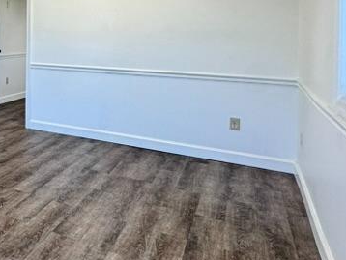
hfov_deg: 32.7
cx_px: -119
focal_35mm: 40
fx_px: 400
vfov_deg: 34.2
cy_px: 31
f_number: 2.2
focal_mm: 2.22
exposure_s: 1/120
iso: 125
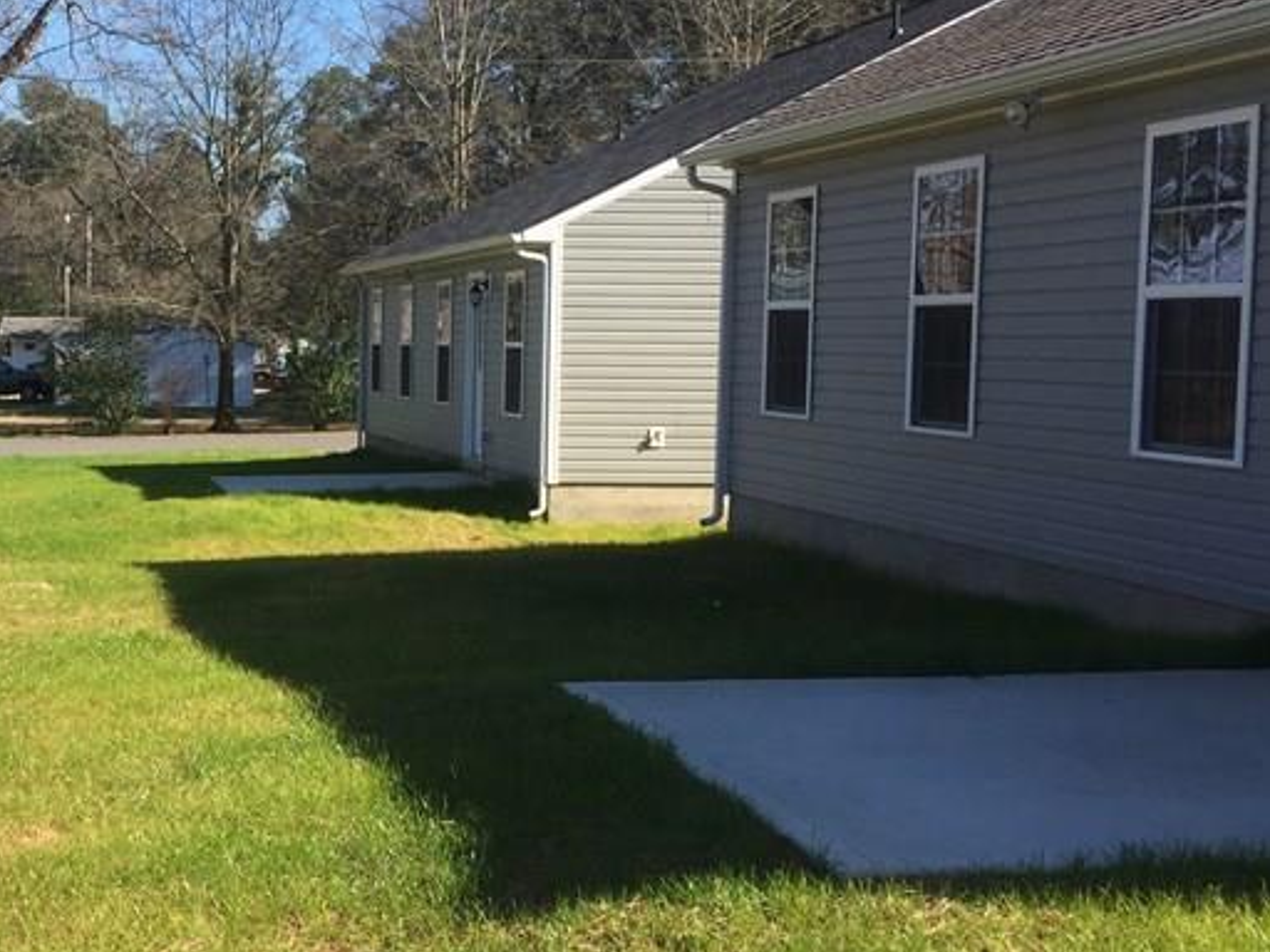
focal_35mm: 58
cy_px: 540
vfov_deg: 25.2
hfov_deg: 31.4
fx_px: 2128
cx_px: 92
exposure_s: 1/1068
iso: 32
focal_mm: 4.15
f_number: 2.2
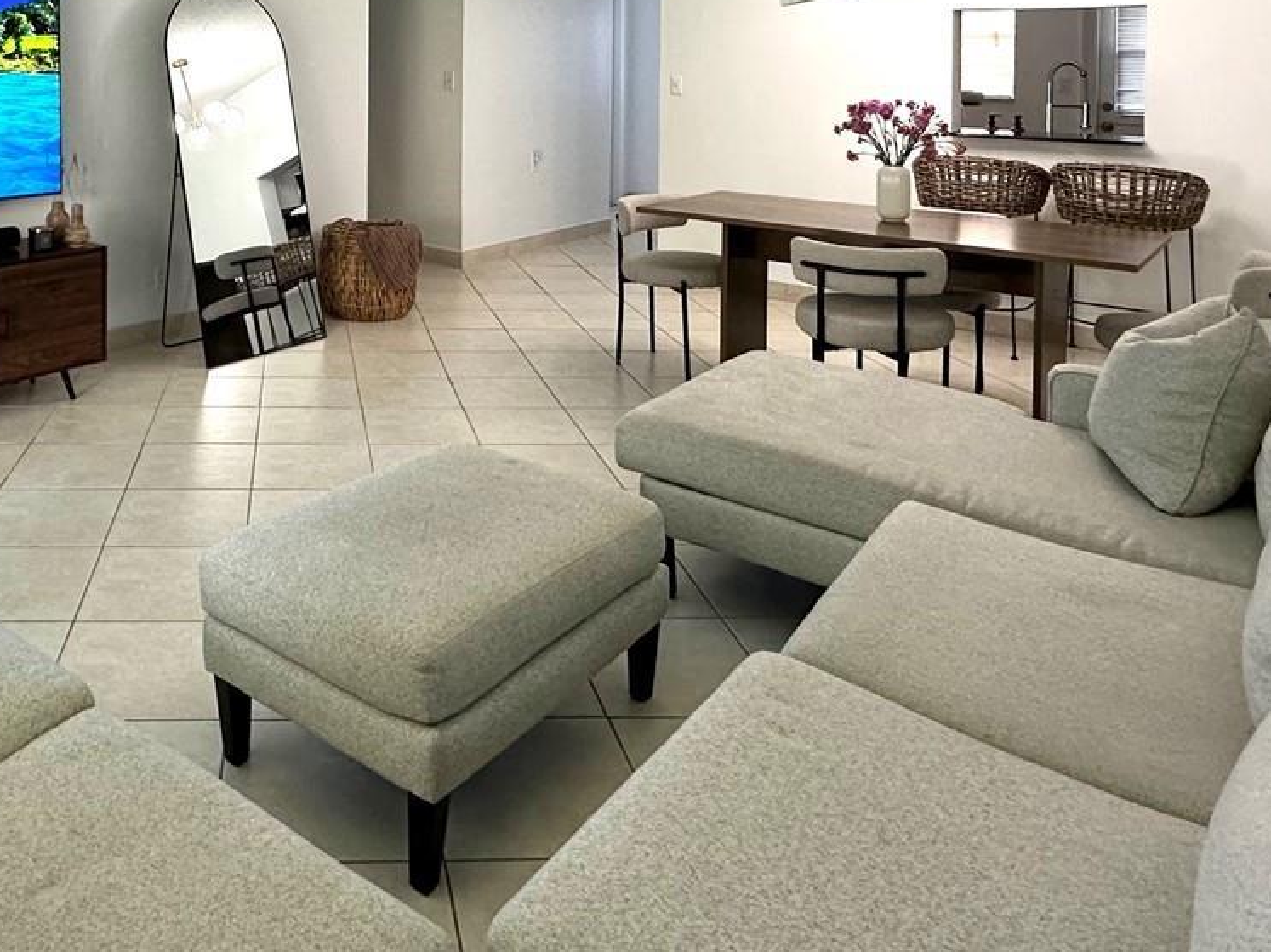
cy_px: 71
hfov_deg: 57.2
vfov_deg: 42.4
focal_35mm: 30
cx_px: 328
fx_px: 1101
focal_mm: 2.22
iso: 160
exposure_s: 1/60
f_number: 2.2
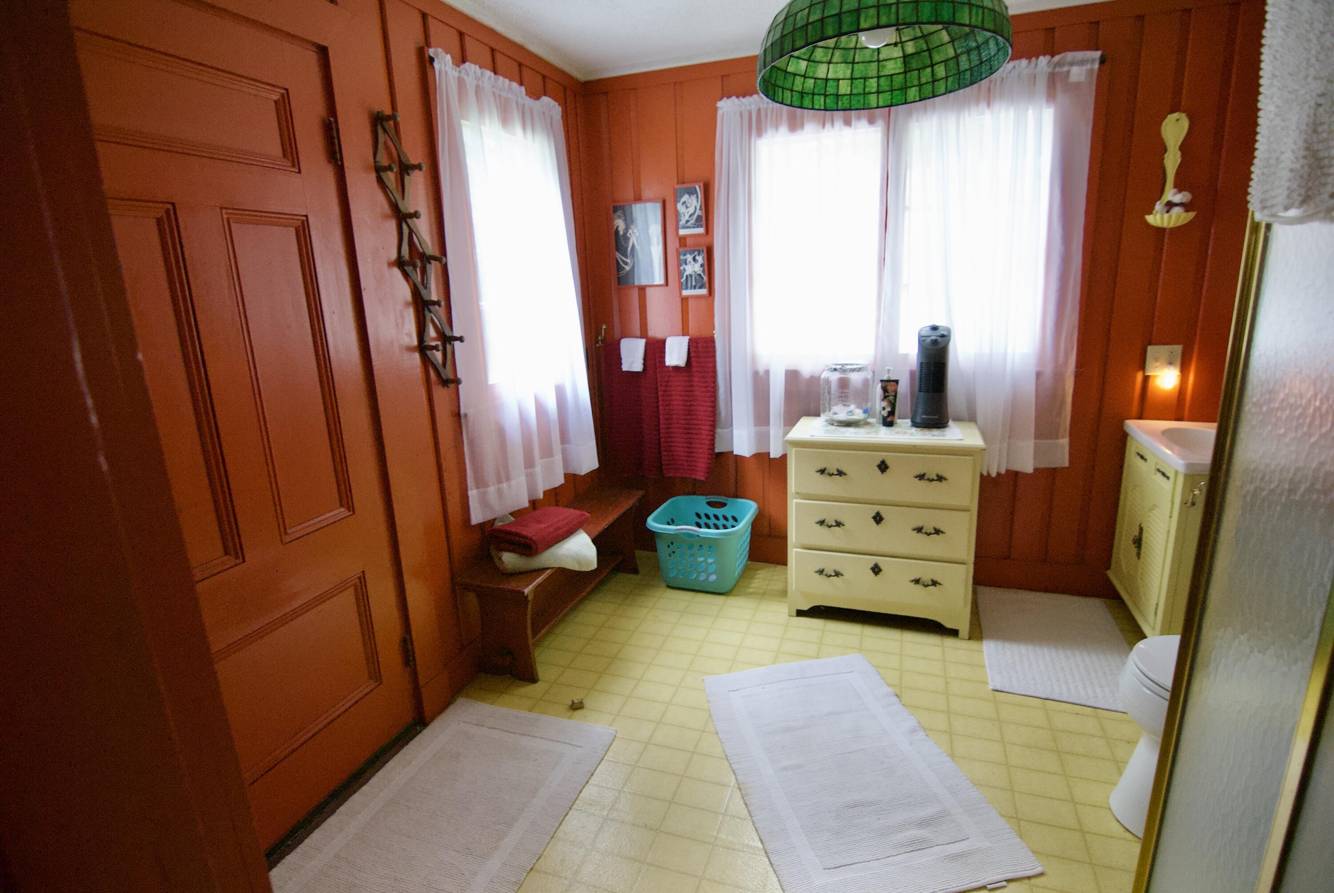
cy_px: 446
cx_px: 667
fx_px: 612
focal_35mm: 16
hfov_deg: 94.9
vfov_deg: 72.2
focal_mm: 11
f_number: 2.8
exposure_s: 1/30
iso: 900
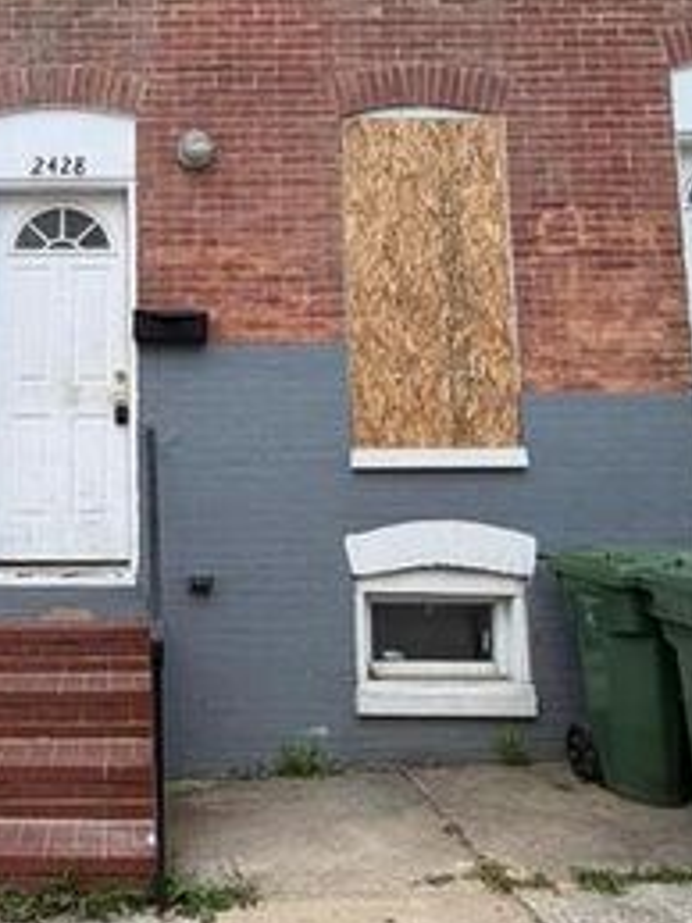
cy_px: 372
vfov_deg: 51.1
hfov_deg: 37.8
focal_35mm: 36
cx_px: 114
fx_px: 960
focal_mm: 2.22
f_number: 2.2
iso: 50
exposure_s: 1/502
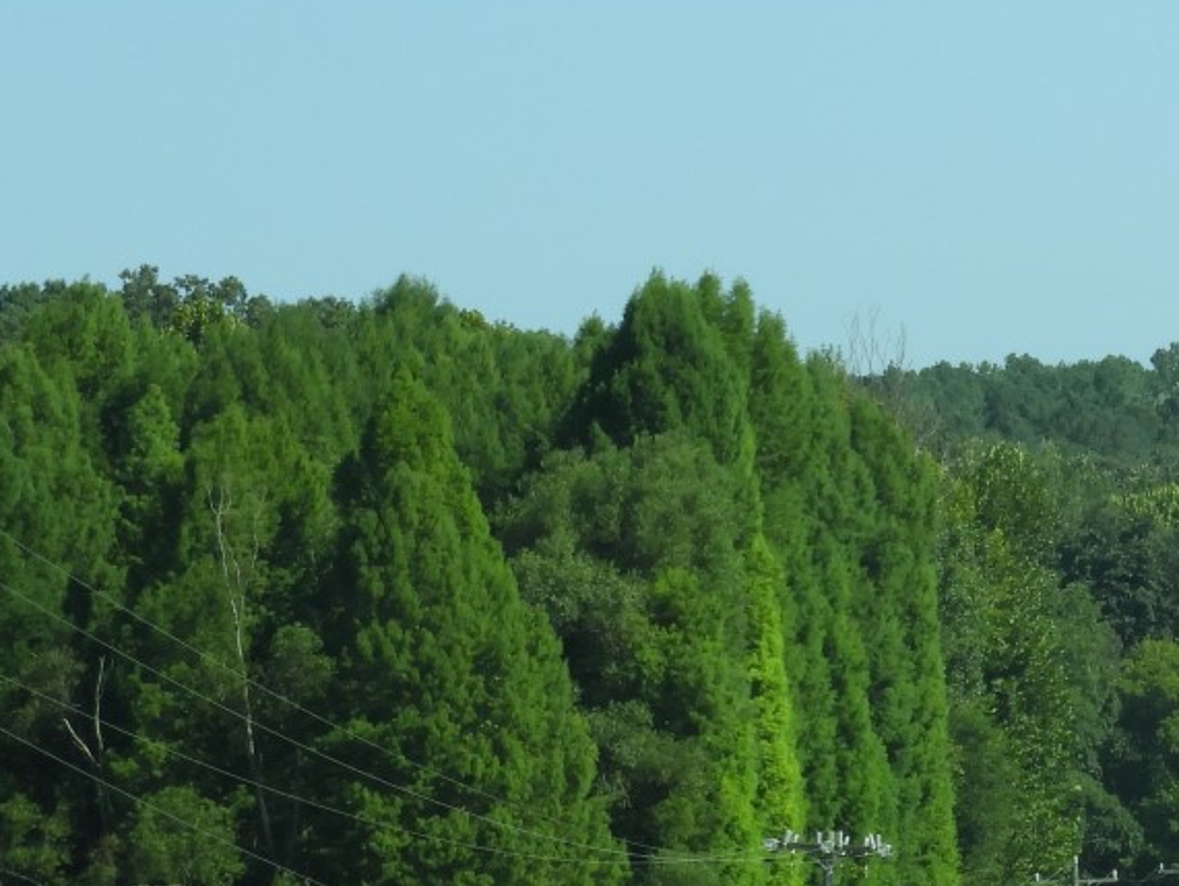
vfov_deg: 4.7
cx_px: 1317
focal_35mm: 315
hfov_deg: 6.3
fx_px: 10735
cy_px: 328
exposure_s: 1/400
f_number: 5
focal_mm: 22.4
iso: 100
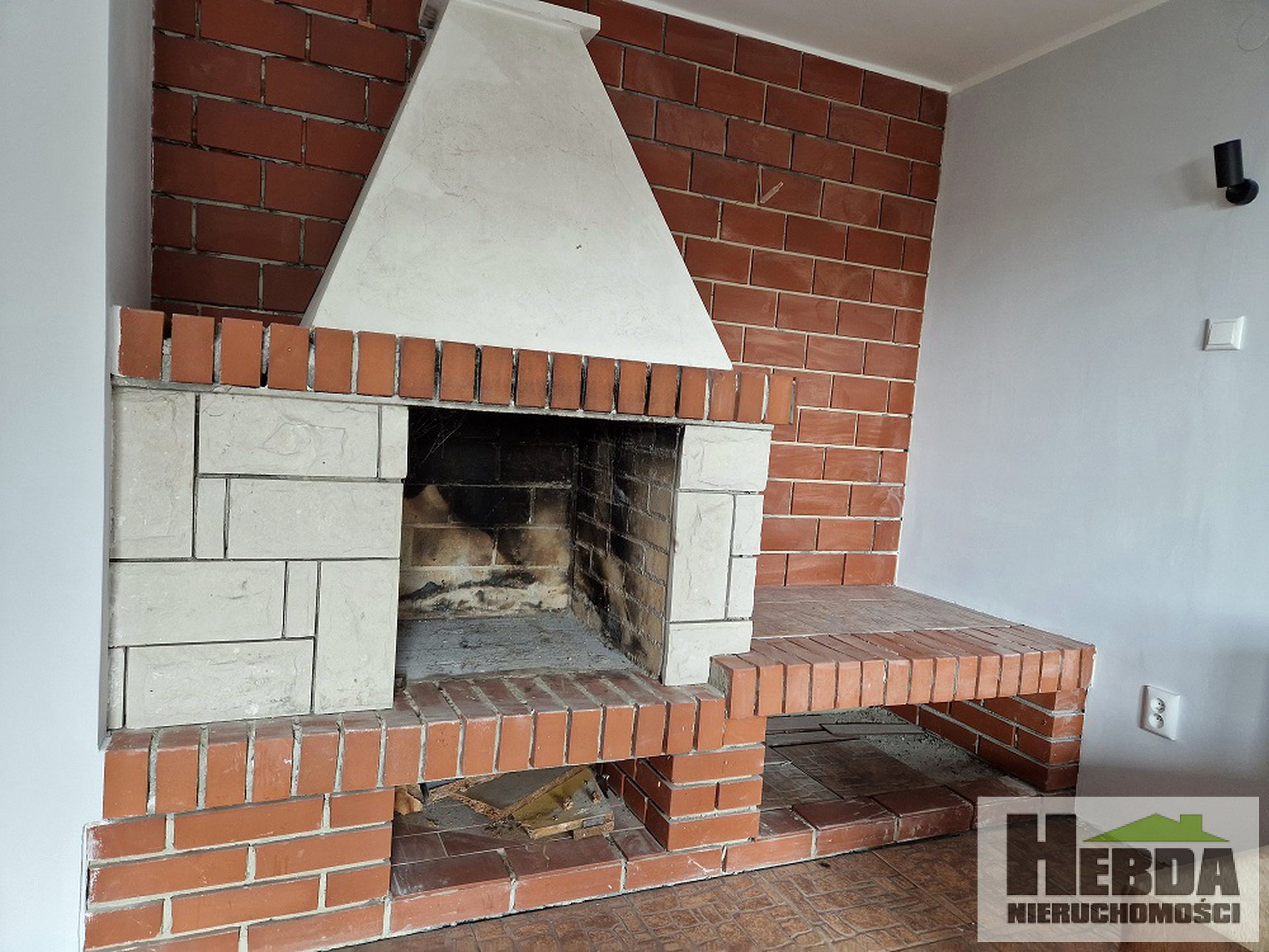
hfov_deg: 73.9
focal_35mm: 23
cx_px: 634
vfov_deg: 58.9
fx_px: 843
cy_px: 476
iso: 400
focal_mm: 5.4
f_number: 1.8
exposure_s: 1/100
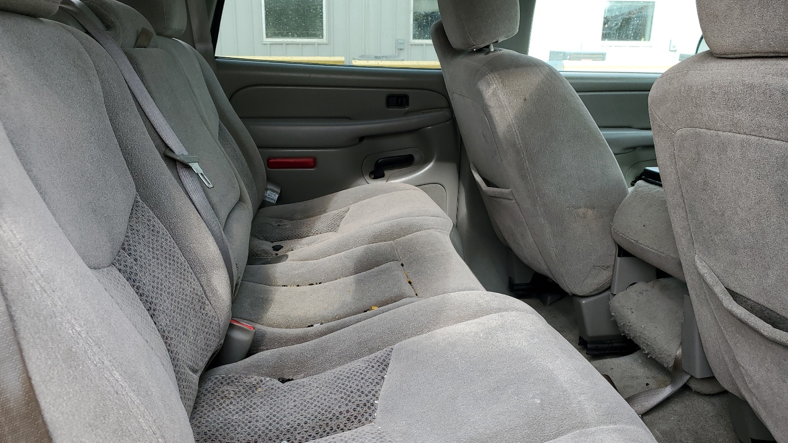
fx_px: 627
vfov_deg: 38.9
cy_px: 253
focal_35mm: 30
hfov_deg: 64.3
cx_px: 409
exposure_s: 1/196
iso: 50
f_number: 1.5
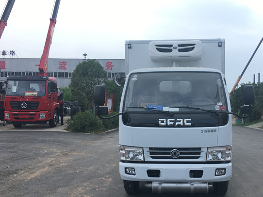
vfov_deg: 37.7
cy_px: 105
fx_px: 289
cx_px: 167
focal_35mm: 38
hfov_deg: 48.4
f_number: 2.2
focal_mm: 4.15
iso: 25
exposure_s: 1/260
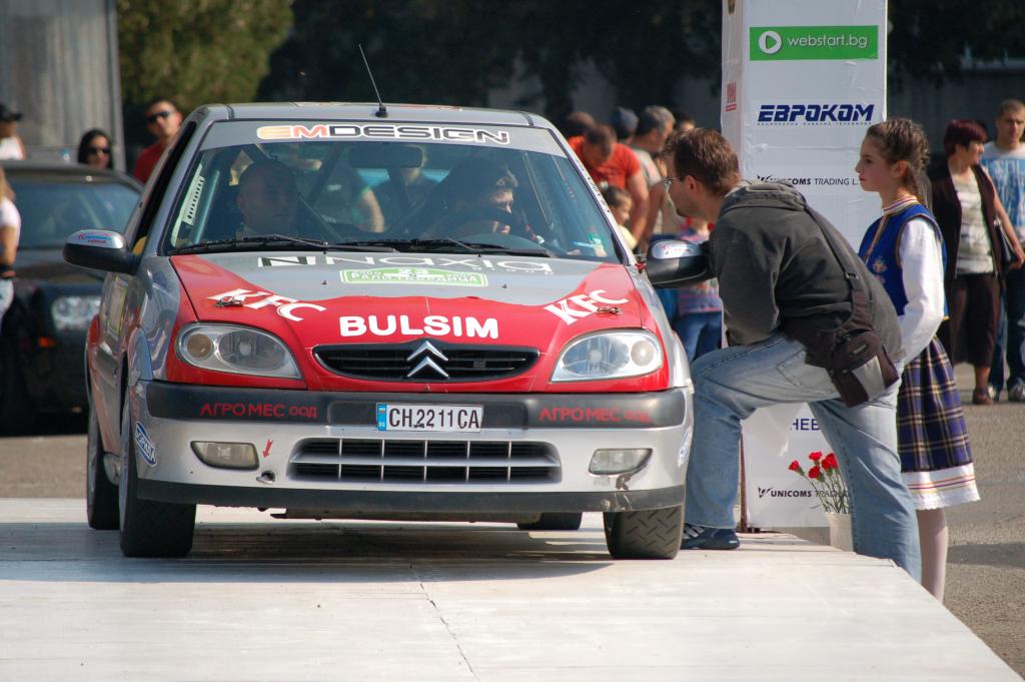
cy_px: 341
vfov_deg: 4.6
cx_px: 512
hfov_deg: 6.9
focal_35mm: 300
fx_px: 8535
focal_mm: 200
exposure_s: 1/1250
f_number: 5.6
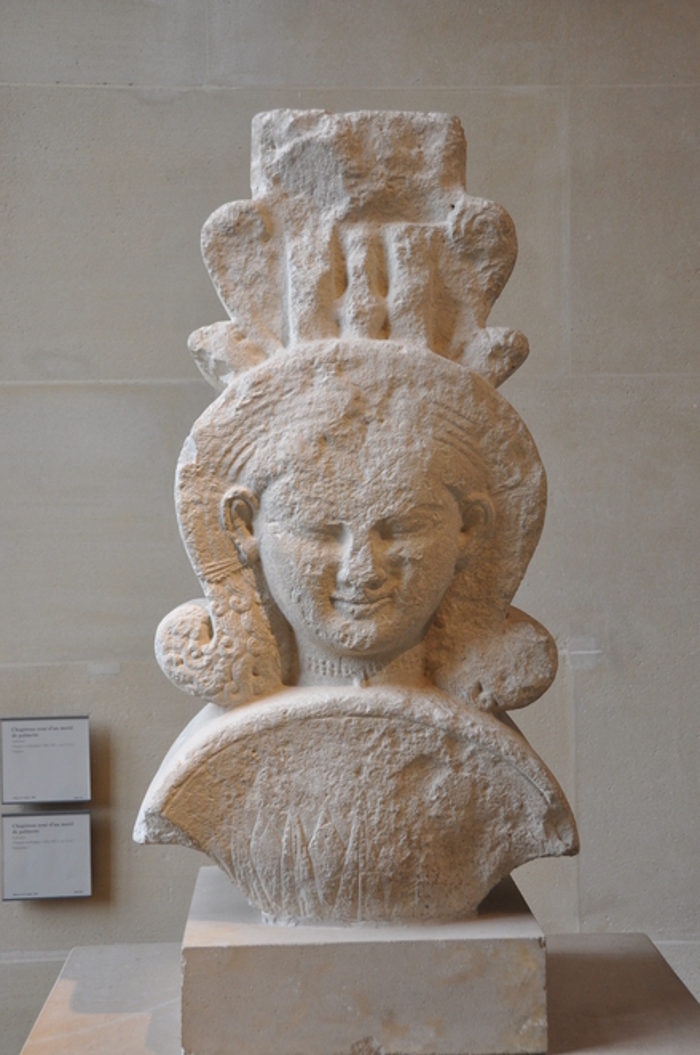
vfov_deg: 41.2
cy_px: 528
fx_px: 1405
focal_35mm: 48
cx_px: 350
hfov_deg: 28.0
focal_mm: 32
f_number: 5.6
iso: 640
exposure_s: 1/125
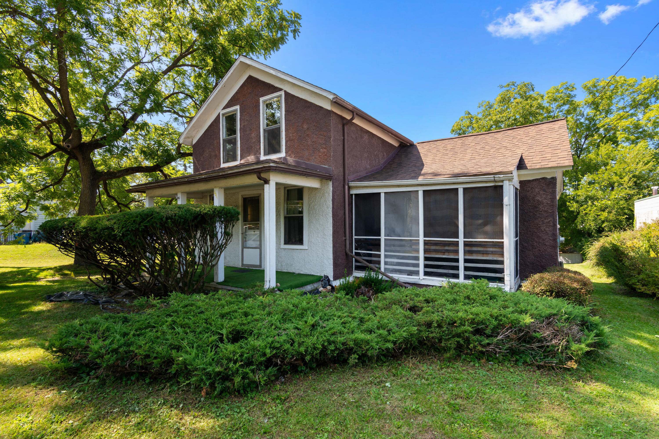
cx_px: 330
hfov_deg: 93.3
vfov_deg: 70.5
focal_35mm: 17
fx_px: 311
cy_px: 220
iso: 320
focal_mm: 17
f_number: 9
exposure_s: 1/80
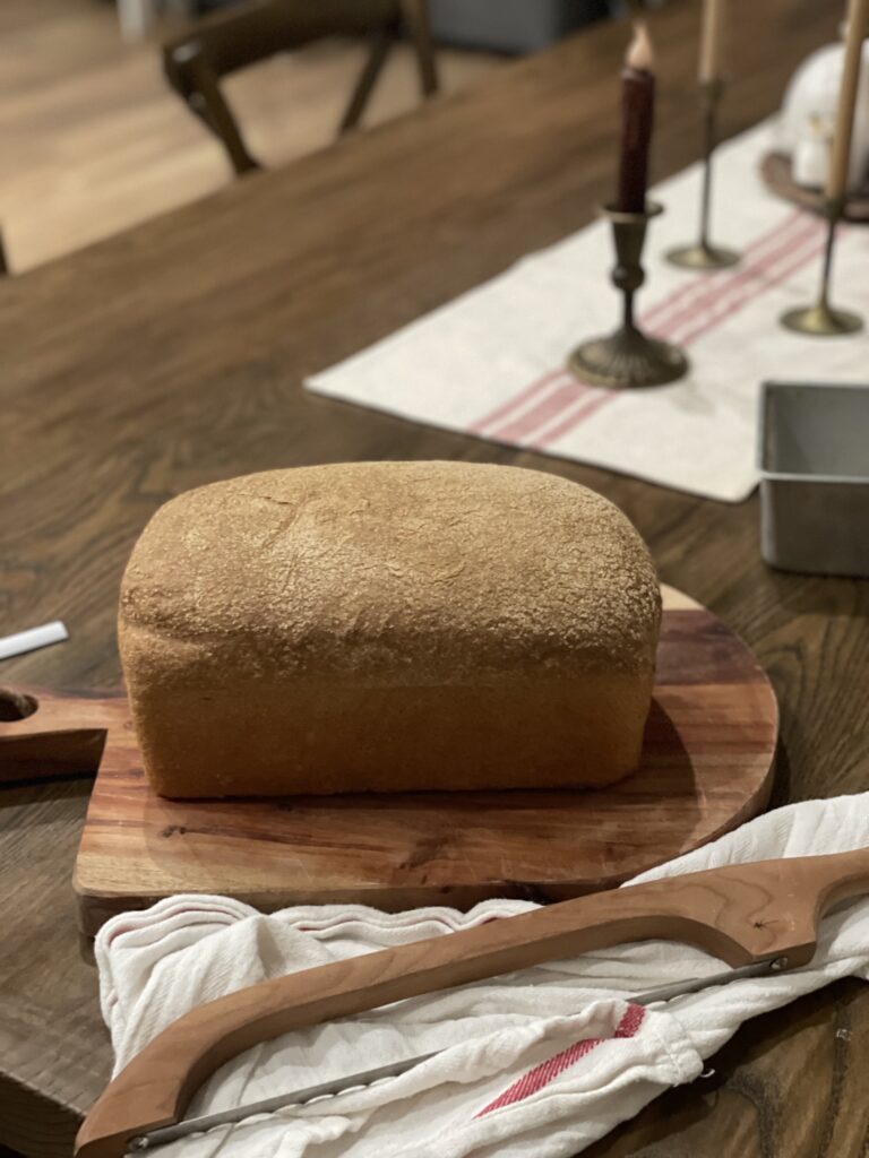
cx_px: 434
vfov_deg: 36.8
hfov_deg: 28.0
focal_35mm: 52
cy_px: 579
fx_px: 1741
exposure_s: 1/24
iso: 500
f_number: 2
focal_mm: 6
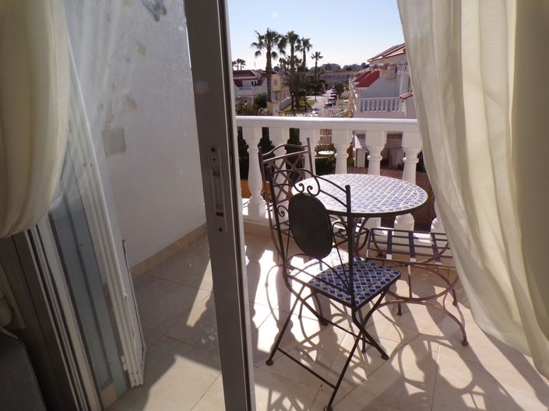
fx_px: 380
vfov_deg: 56.8
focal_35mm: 24
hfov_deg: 71.6
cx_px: 274
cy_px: 206
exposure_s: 1/640
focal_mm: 4.3
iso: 80
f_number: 5.8
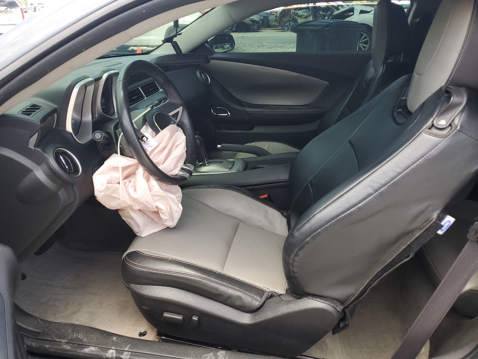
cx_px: 239
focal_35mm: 26
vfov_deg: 53.1
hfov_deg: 67.3
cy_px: 180
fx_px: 359
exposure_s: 1/345
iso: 50
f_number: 1.5
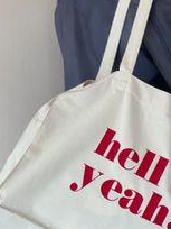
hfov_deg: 12.6
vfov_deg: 16.8
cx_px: 126
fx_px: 771
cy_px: 148
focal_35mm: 117
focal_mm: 7.5
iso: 125
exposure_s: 1/100
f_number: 2.2
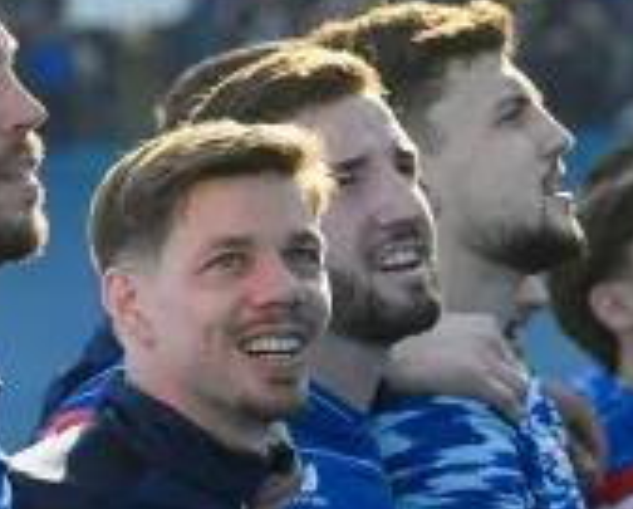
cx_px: 151
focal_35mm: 368
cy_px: 362
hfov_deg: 5.2
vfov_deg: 4.2
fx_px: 6906
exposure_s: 1/1000
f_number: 5
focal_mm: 120
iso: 400
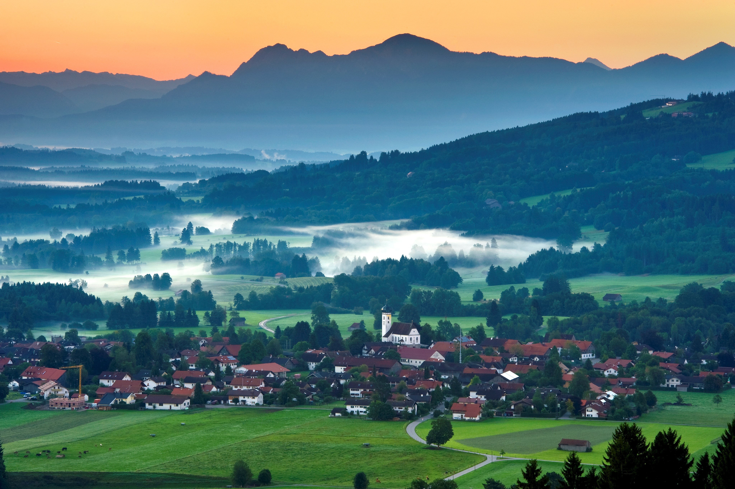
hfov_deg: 13.7
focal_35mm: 150
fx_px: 3061
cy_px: 244
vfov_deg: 9.1
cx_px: 368
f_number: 22
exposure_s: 1
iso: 100
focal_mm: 150
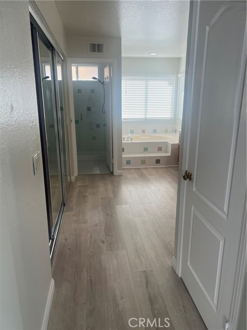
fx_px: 247
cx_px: 124
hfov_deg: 53.1
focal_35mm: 26
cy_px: 165
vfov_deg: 67.3
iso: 40
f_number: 1.5
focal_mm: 5.7
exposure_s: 1/234
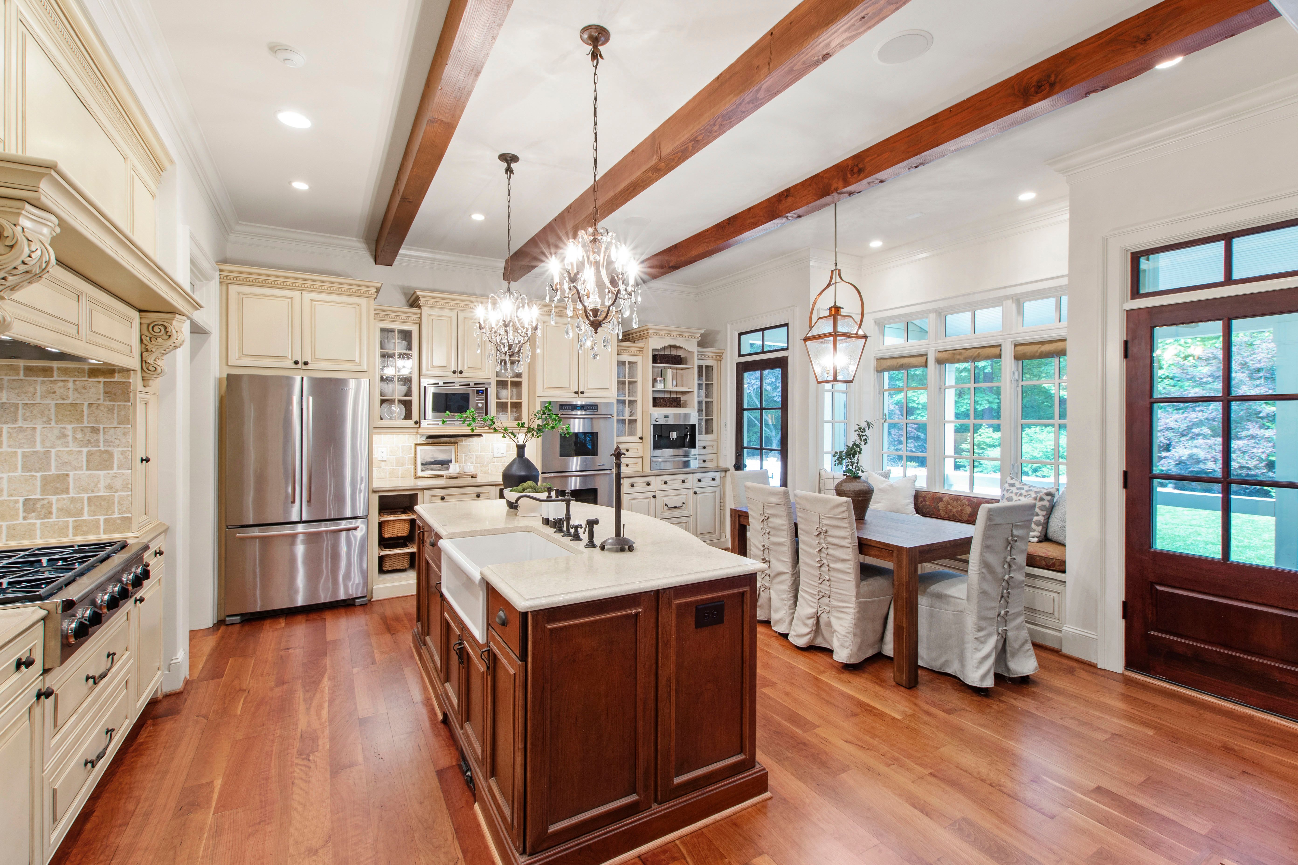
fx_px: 541
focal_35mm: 15
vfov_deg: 77.3
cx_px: 649
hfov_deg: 100.4
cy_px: 432
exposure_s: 1
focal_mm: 10
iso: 100
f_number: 8
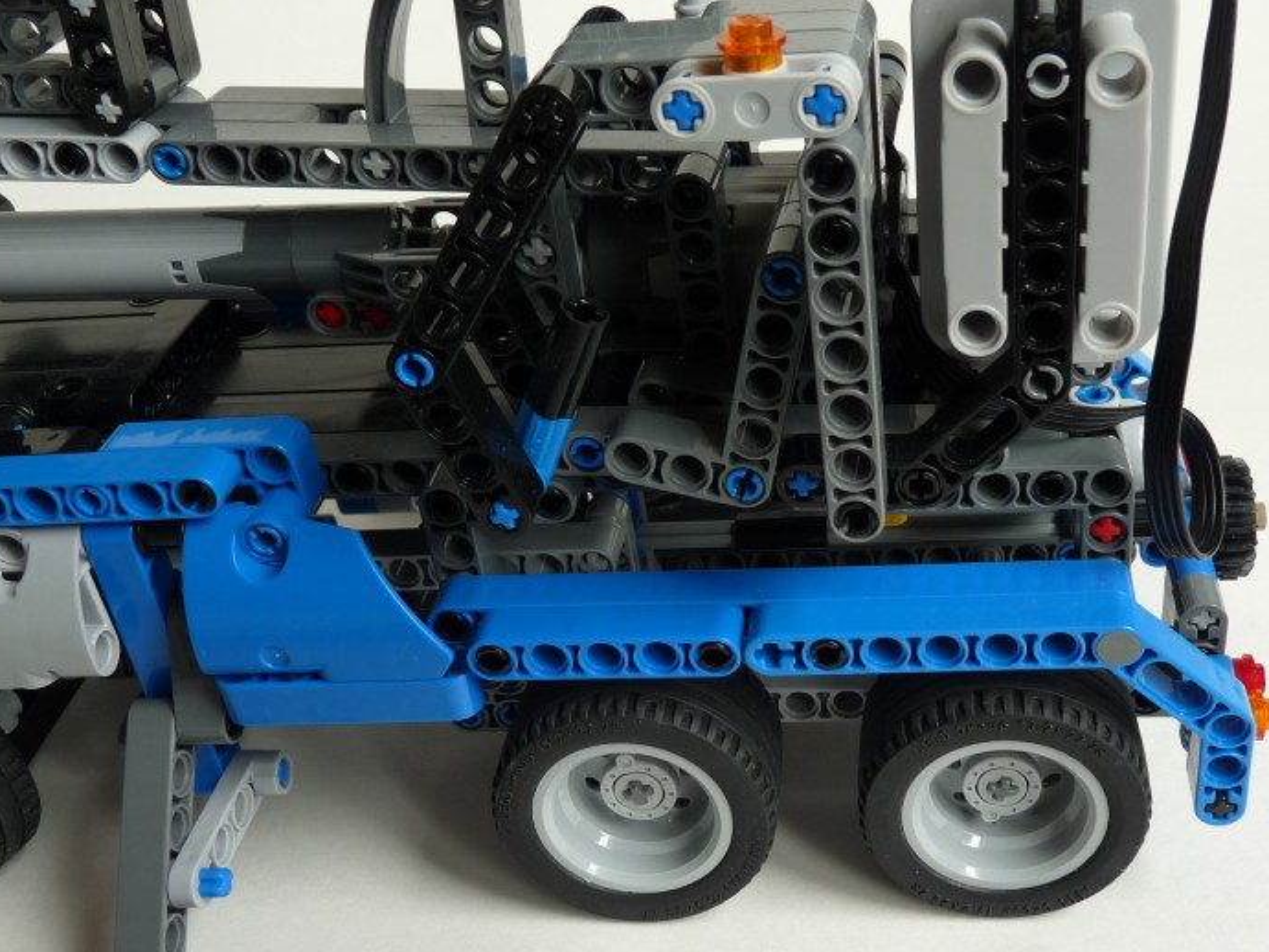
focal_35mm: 40
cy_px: 456
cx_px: 803
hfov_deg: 46.3
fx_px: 1466
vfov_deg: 35.9
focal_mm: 4.8
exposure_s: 1/50
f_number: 2.8
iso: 100
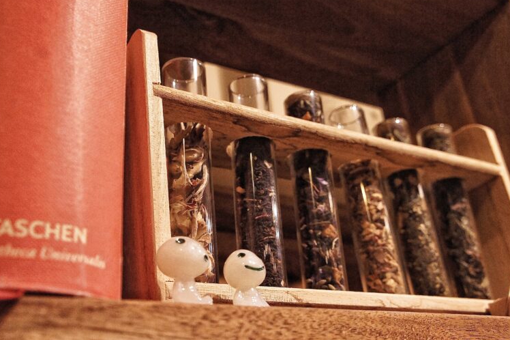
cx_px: 252
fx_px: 545
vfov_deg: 34.6
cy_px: 166
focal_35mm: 39
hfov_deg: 50.1
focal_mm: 25
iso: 3200
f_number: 6.3
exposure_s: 1/100
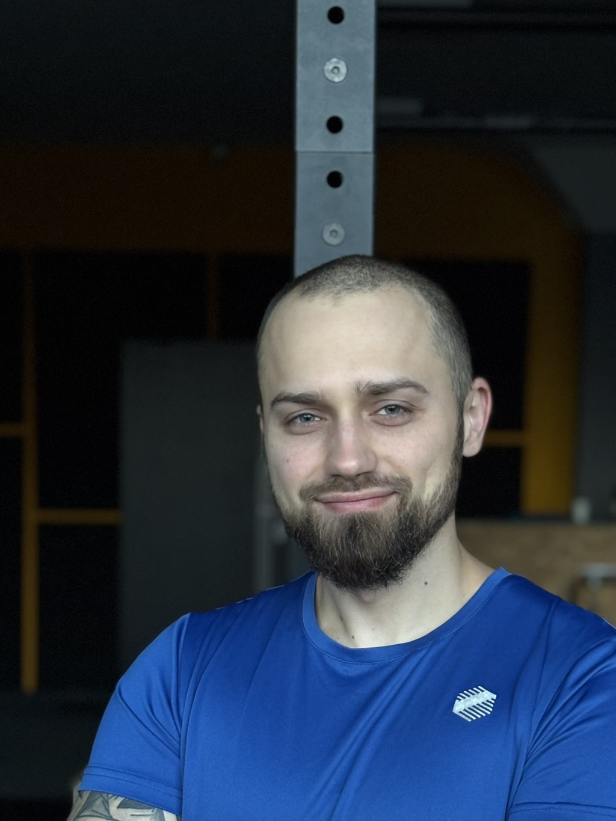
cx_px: 339
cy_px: 576
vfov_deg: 24.8
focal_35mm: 78
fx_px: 1850
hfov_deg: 18.9
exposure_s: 1/33
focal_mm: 5.96
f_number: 1.6
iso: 250
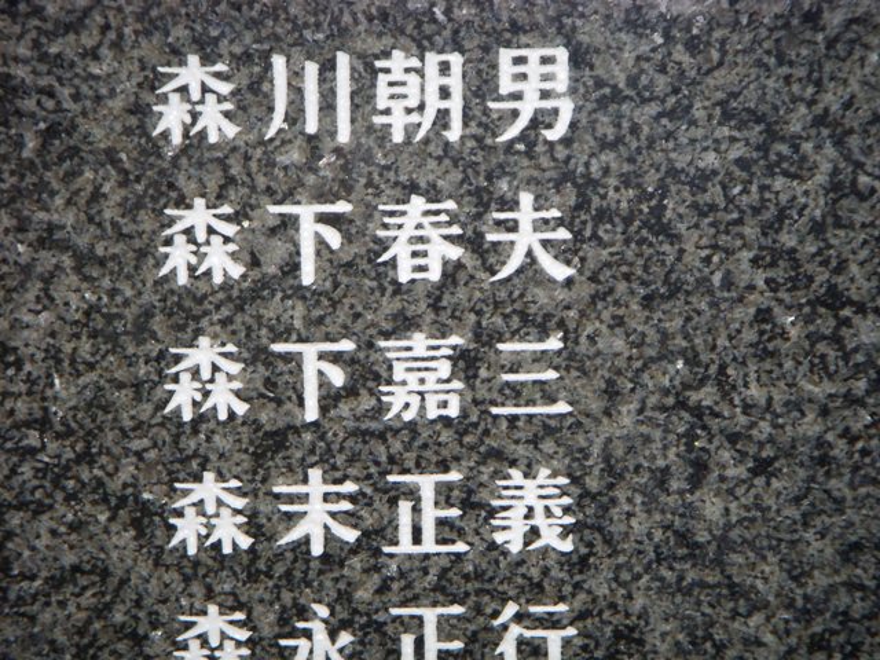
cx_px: 440
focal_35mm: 114
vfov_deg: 13.0
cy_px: 330
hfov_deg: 17.3
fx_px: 2898
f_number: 4.2
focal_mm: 18.9
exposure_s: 1/60
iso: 100
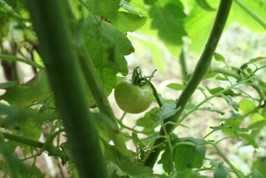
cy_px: 89
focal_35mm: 52
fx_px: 388
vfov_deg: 25.8
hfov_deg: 37.8
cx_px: 133
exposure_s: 1/30
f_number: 5.6
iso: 400
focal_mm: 35
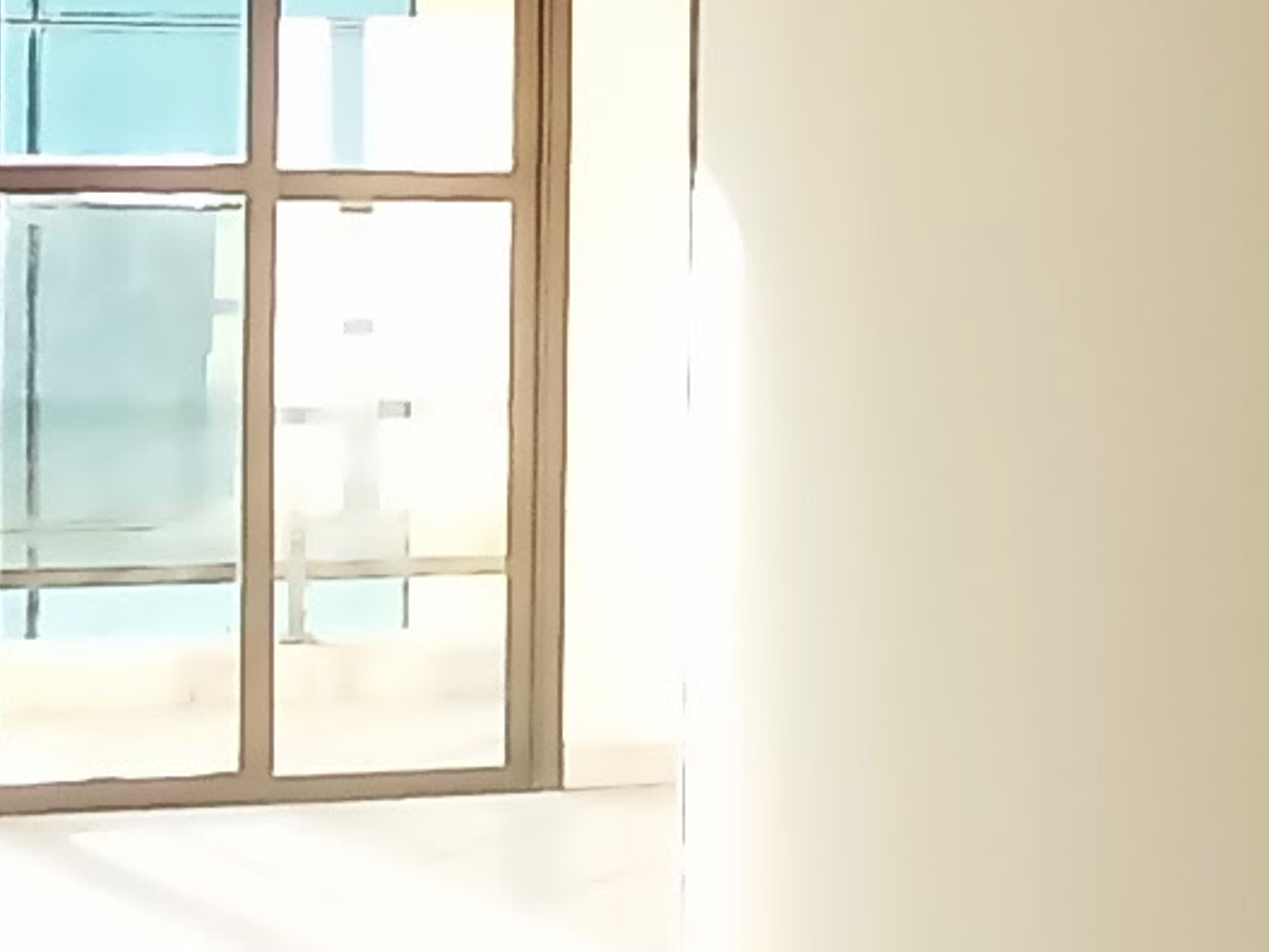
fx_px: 3629
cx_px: 1204
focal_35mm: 99
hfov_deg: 19.4
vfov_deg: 14.8
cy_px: 183
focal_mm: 1.65
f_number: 2.2
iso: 52
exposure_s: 1/60
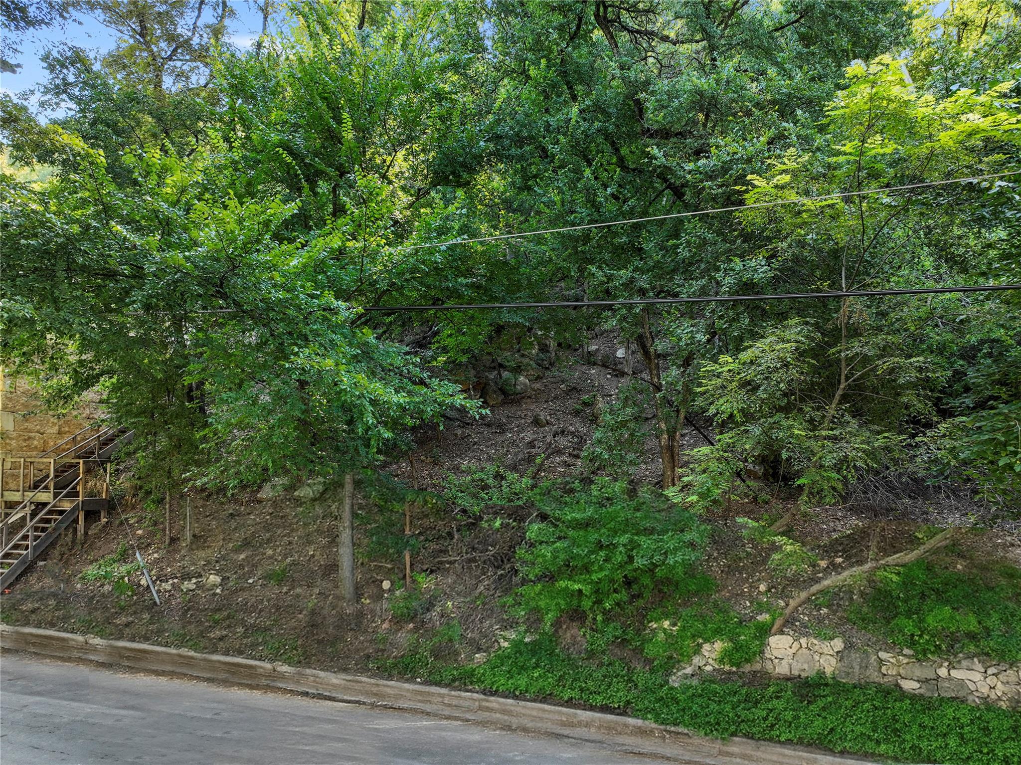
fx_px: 708
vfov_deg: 56.8
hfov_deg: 71.6
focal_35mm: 24
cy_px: 382
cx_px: 510
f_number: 2.8
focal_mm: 12.29
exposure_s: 1/100
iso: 270
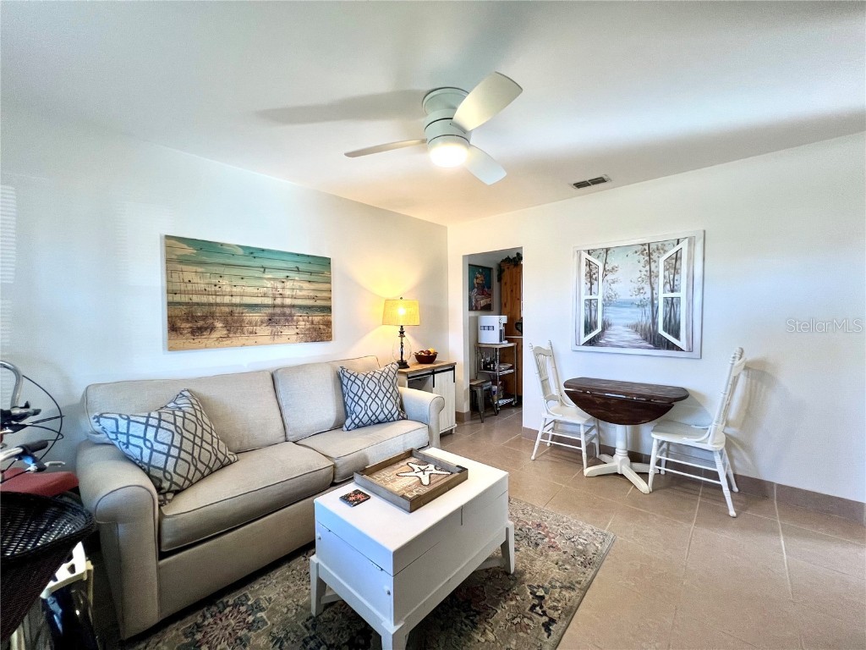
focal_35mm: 13
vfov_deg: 89.9
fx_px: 325
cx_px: 433
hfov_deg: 106.2
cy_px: 325
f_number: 1.8
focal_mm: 1.57
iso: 200
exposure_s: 1/120
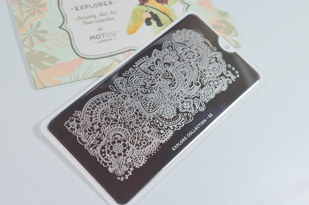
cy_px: 104
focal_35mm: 62
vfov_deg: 21.8
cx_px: 152
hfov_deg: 32.4
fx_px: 531
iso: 200
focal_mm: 40
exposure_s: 1/160
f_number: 6.3
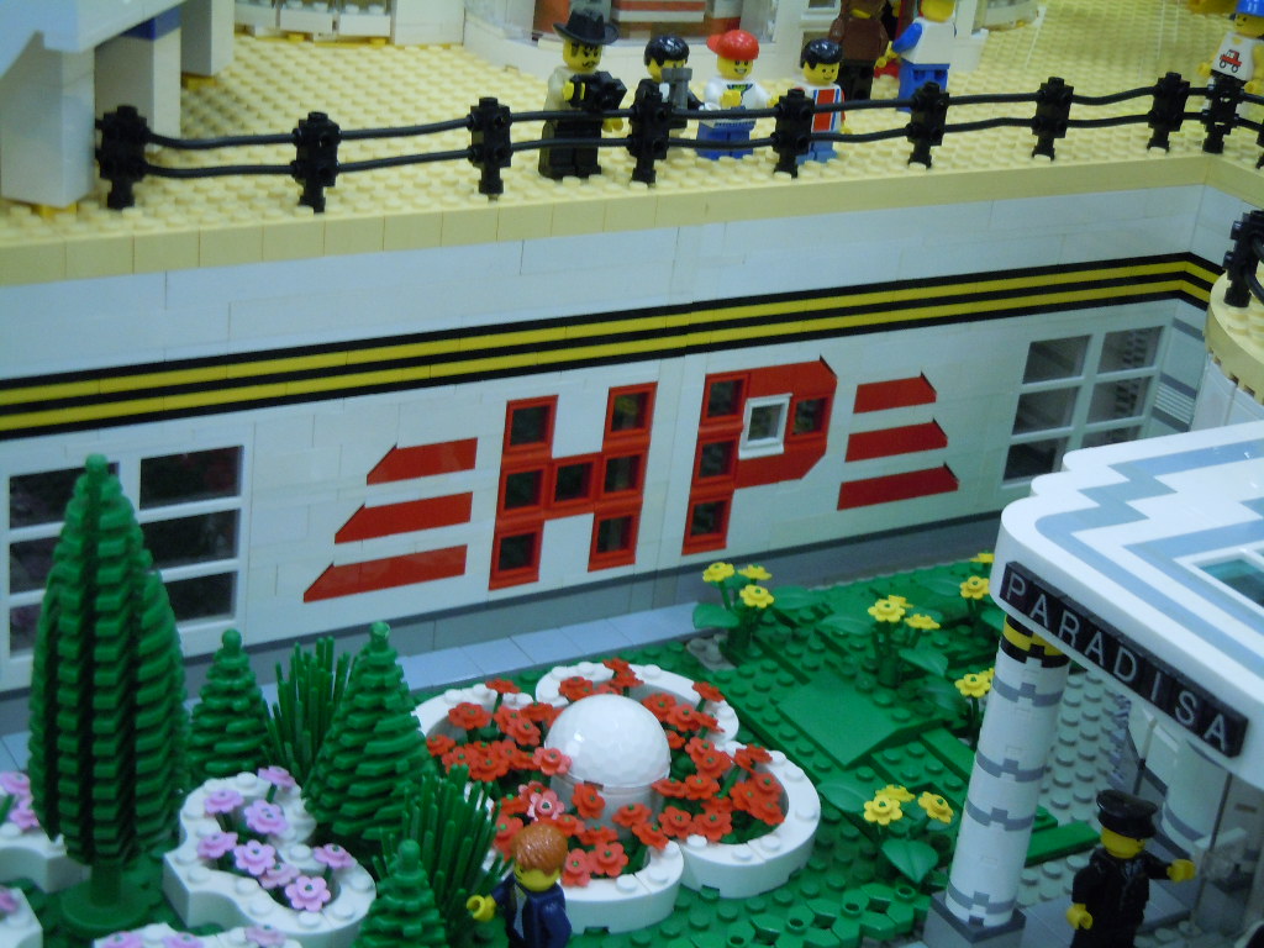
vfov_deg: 24.8
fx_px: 2154
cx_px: 632
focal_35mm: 59
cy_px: 474
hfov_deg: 32.7
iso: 400
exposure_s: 1/40
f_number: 4
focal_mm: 10.6
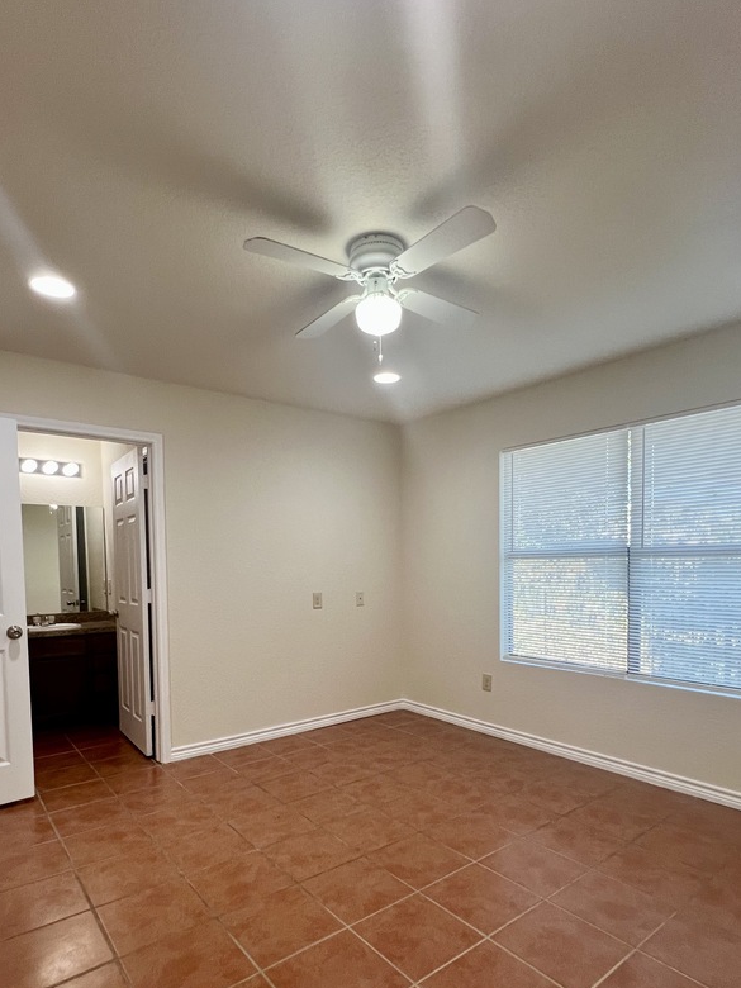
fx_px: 514
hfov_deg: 71.6
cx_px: 358
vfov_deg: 86.6
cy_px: 595
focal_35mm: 18
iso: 200
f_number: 1.8
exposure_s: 1/120
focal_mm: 1.57
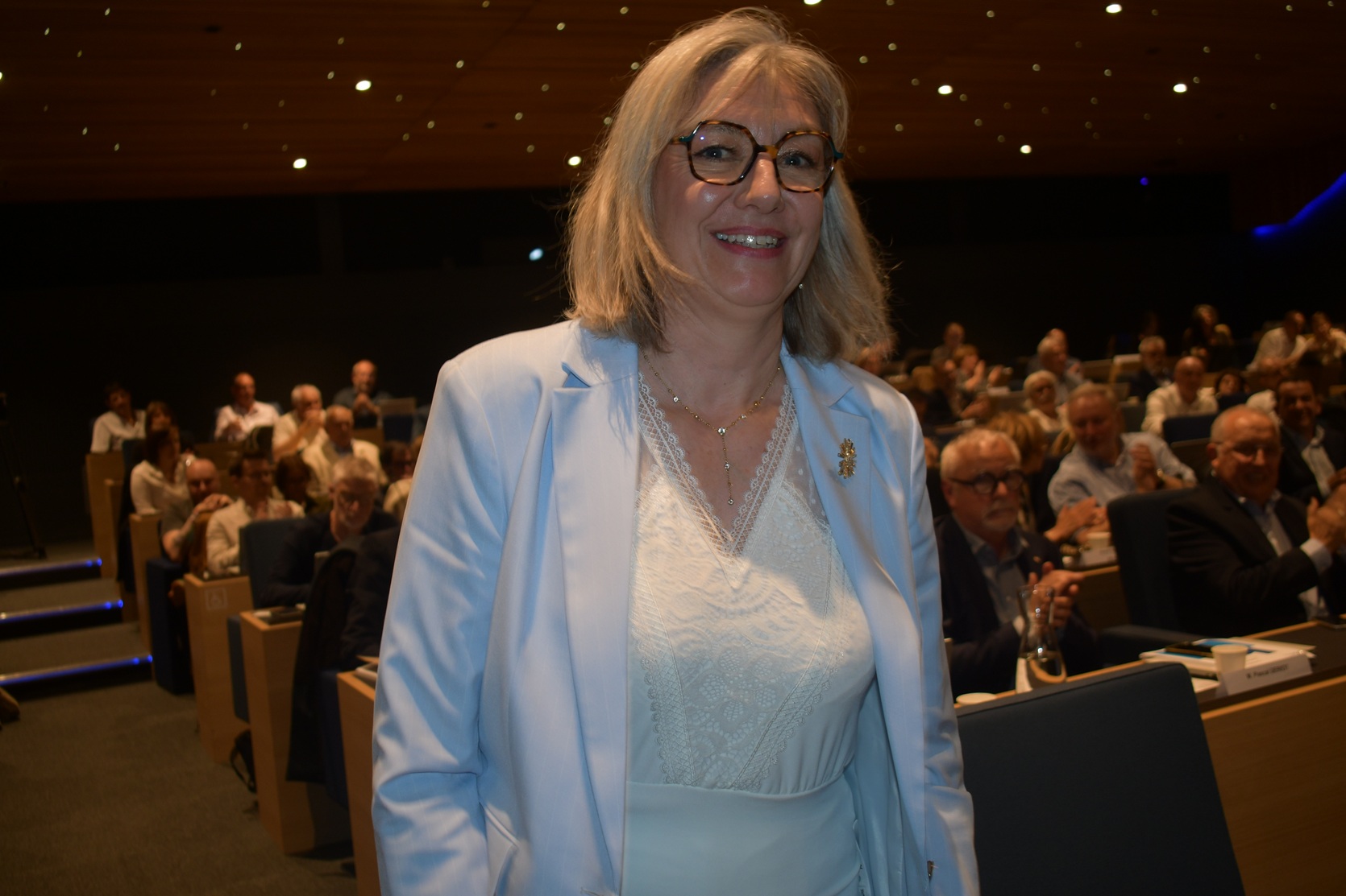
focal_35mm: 40
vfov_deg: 33.4
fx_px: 1495
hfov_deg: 48.5
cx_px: 673
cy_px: 448
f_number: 4
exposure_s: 1/40
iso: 200
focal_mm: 27
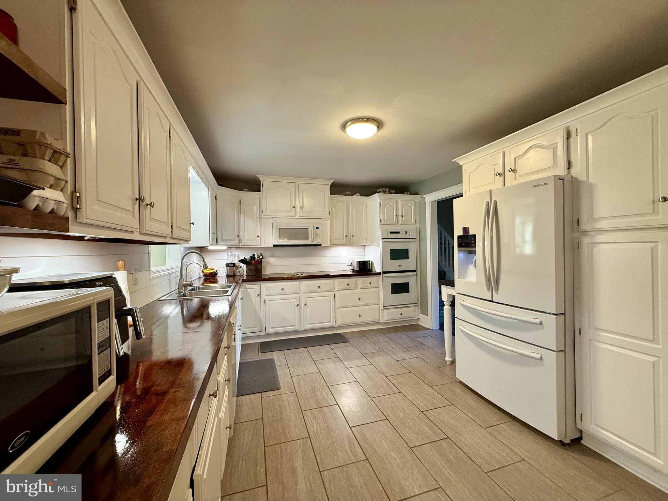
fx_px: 270
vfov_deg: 85.7
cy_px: 250
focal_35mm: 14
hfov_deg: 102.1
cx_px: 334
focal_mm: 2.22
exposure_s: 1/60
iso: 200
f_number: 2.2
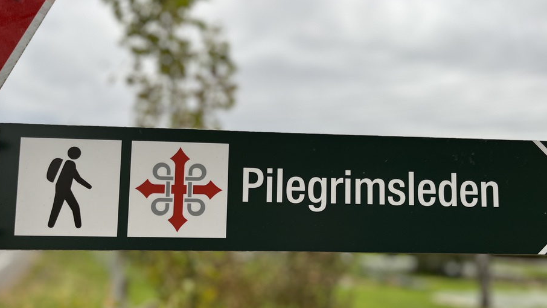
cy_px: 182
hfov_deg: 60.8
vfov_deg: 36.6
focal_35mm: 32
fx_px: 464
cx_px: 305
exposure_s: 1/121
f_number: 1.6
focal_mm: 5.1
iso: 64
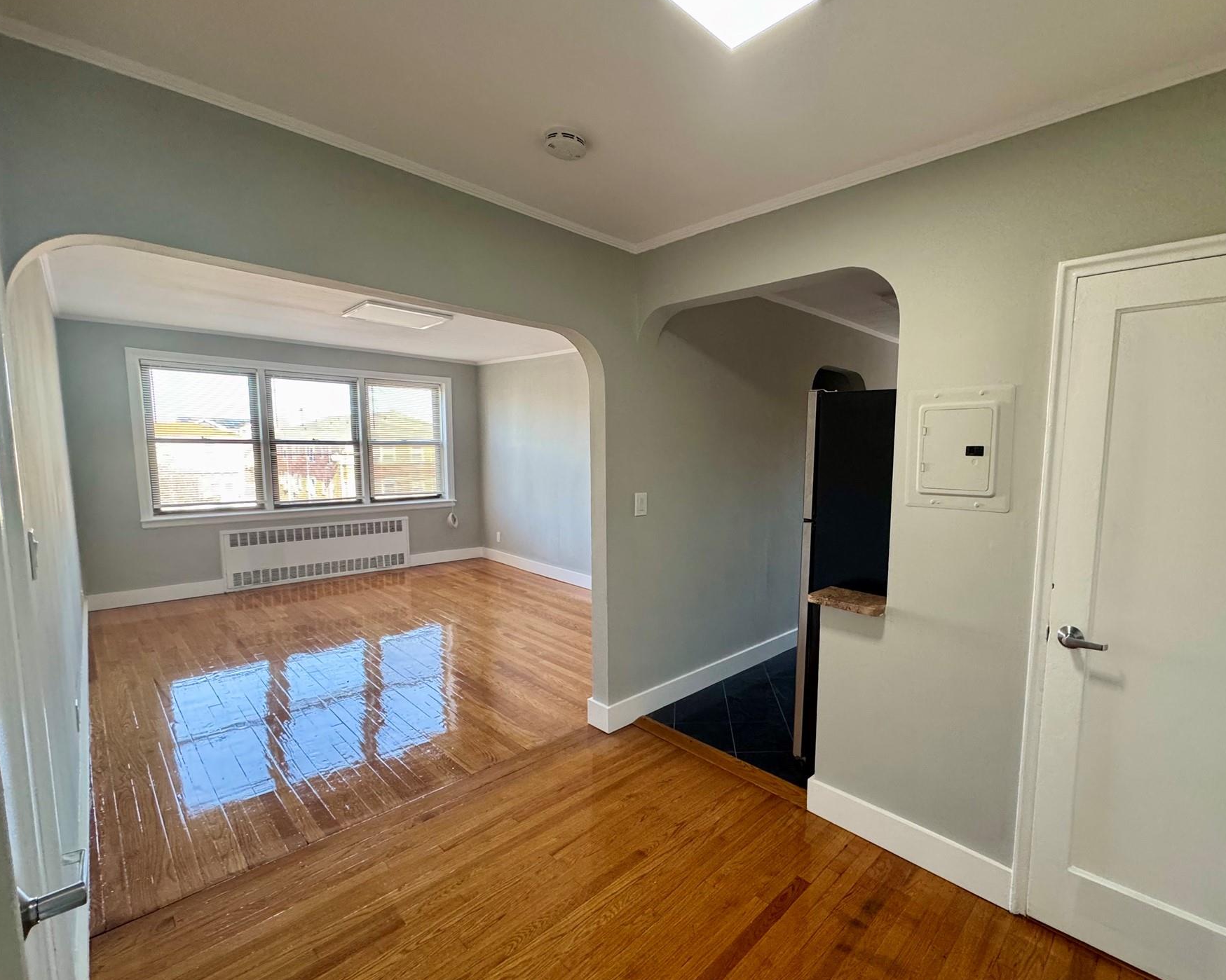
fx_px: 581
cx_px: 709
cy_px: 506
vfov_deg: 80.3
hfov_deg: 92.4
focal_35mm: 16
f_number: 2.2
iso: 250
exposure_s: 1/120
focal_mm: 2.22
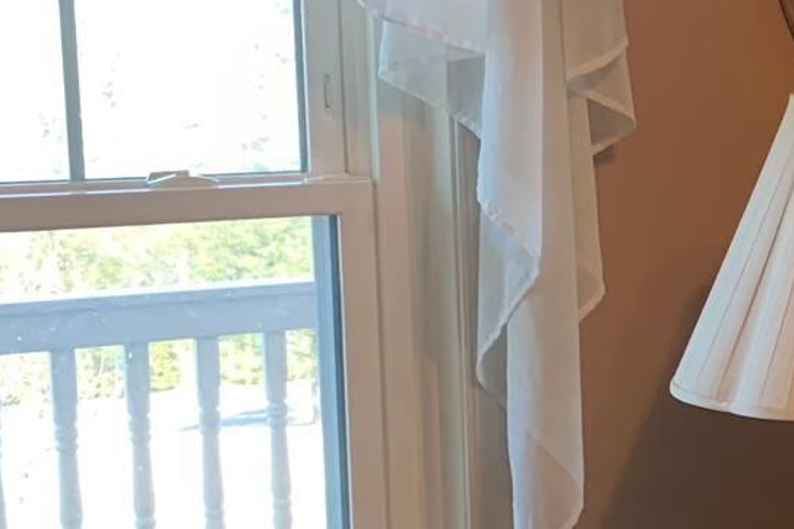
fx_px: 2249
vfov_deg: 13.4
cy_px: 319
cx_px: 1375
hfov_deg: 17.0
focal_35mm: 102
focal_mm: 4.25
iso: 100
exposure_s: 1/60
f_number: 1.8
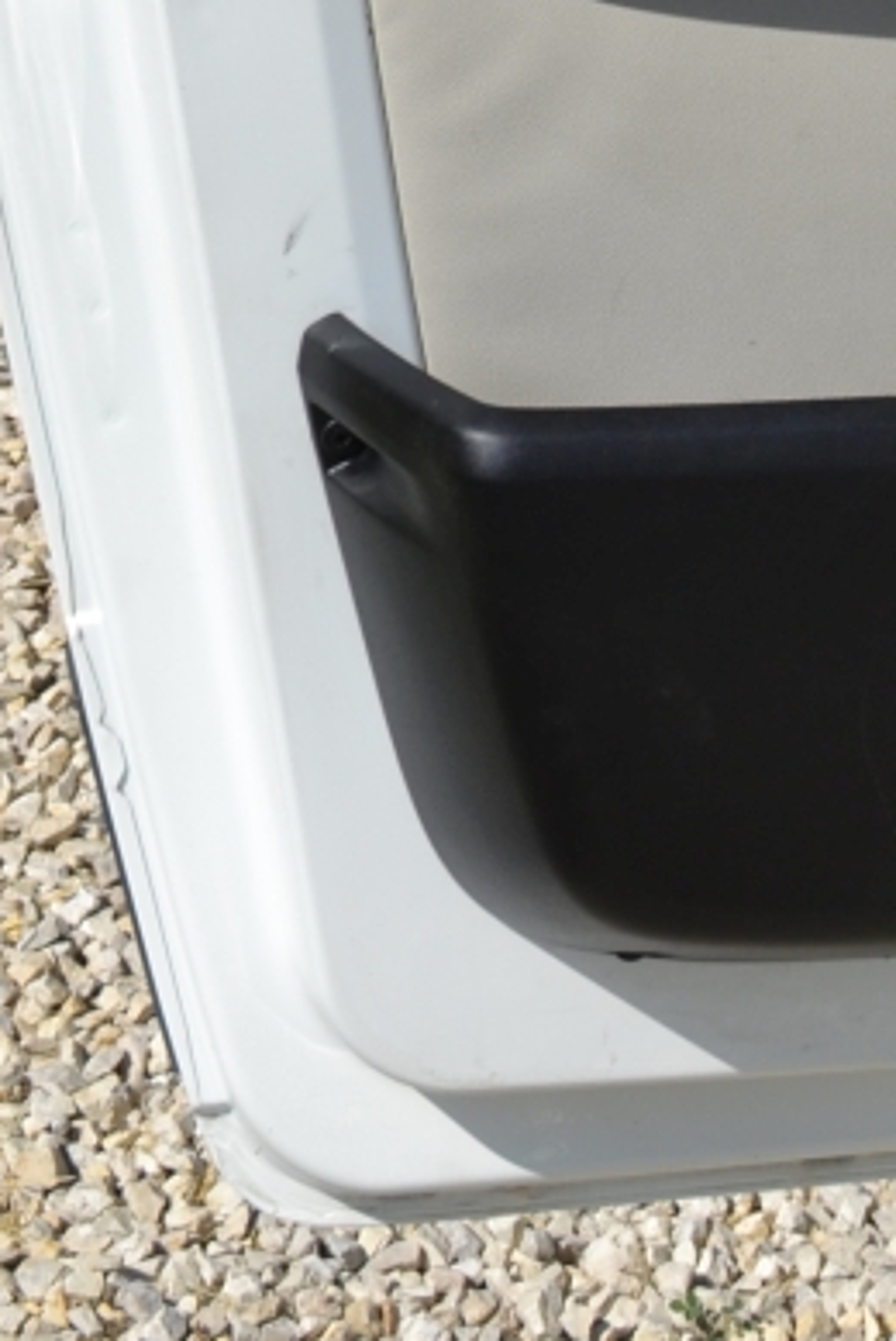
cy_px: -1089
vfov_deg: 12.6
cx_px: 1184
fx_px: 5515
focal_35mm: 148
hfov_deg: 9.1
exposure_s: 1/250
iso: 100
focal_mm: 24
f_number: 8
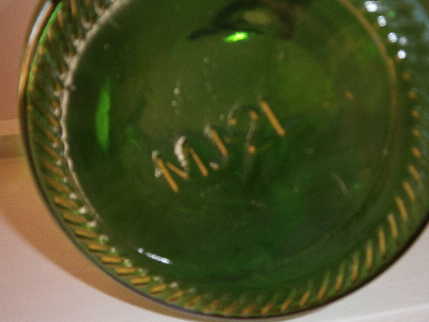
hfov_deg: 40.4
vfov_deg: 30.9
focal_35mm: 47
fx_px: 582
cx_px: 214
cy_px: 161
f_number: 3.4
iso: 125
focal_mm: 8.3
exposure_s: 1/40
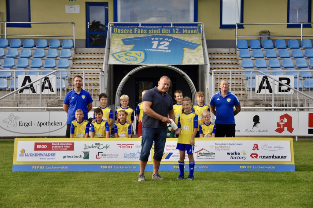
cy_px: 104
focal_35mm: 93
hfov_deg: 21.9
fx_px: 808
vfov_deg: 14.7
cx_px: 156
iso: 200
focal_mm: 62
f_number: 5.3
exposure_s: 1/250
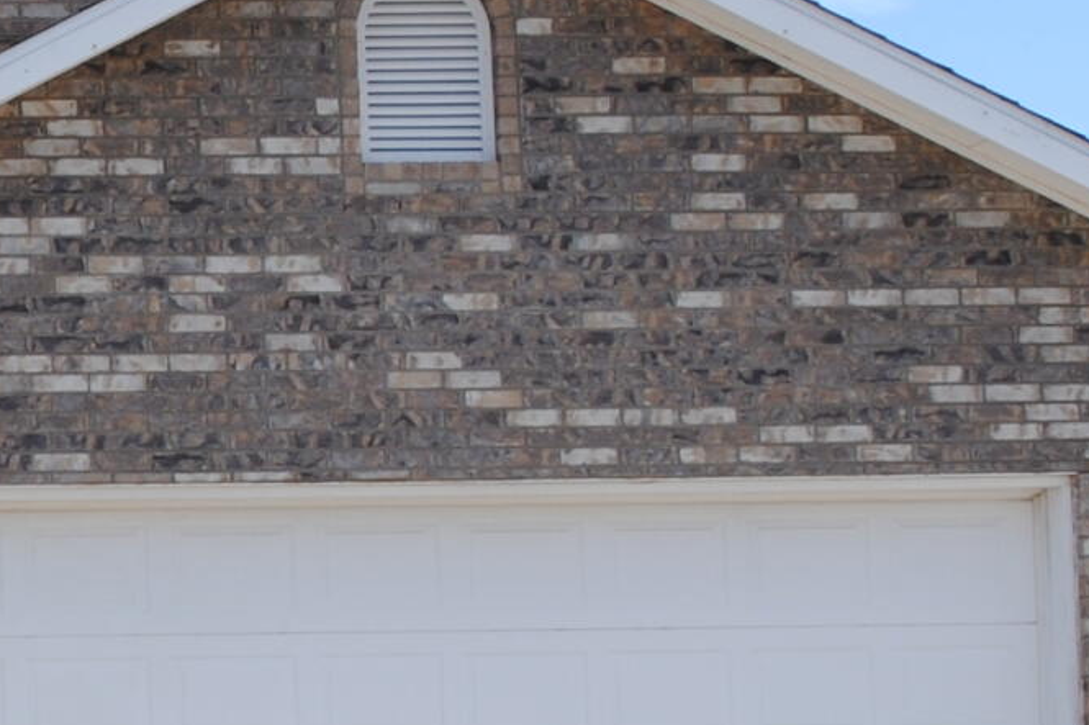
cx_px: -519
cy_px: 455
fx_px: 4506
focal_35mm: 149
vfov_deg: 9.2
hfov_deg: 13.1
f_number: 8
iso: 100
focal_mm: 22
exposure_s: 1/250
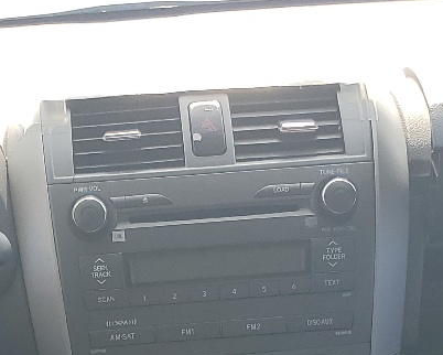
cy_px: 579
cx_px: 123
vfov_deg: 14.0
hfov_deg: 18.9
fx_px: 1325
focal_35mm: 101
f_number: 1.5
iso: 50
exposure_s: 1/476
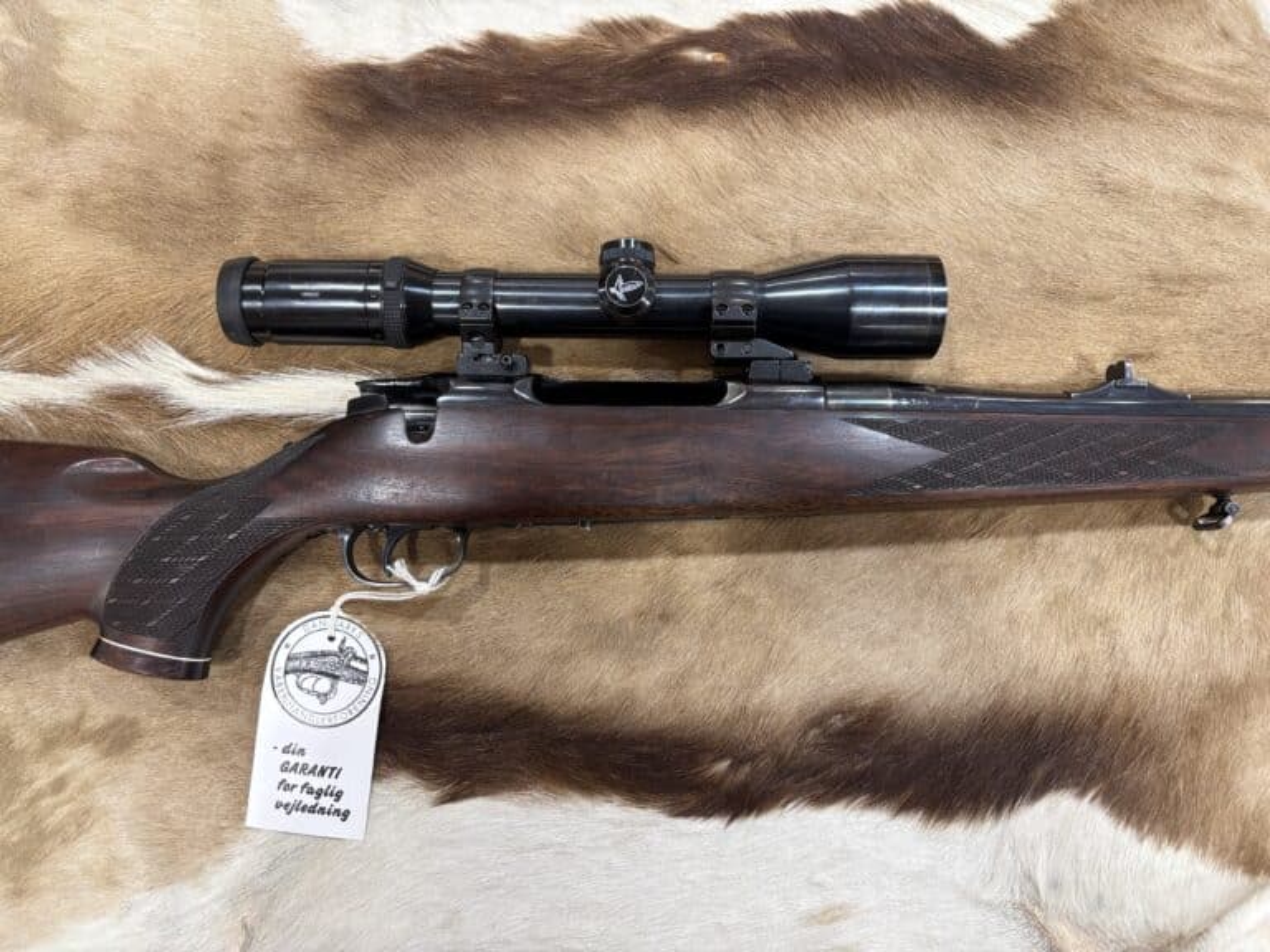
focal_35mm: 26
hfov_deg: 67.3
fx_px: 954
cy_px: 476
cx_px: 635
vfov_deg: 53.1
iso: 160
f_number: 1.6
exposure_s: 1/60
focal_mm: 5.96
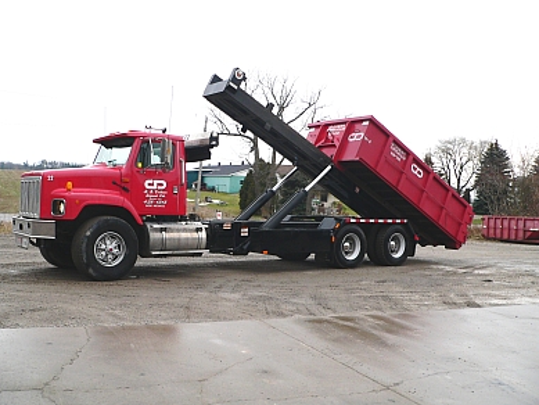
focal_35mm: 37
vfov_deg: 38.7
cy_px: 201
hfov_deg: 50.1
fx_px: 576
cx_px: 267
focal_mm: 6
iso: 100
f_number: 2.8
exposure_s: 1/320
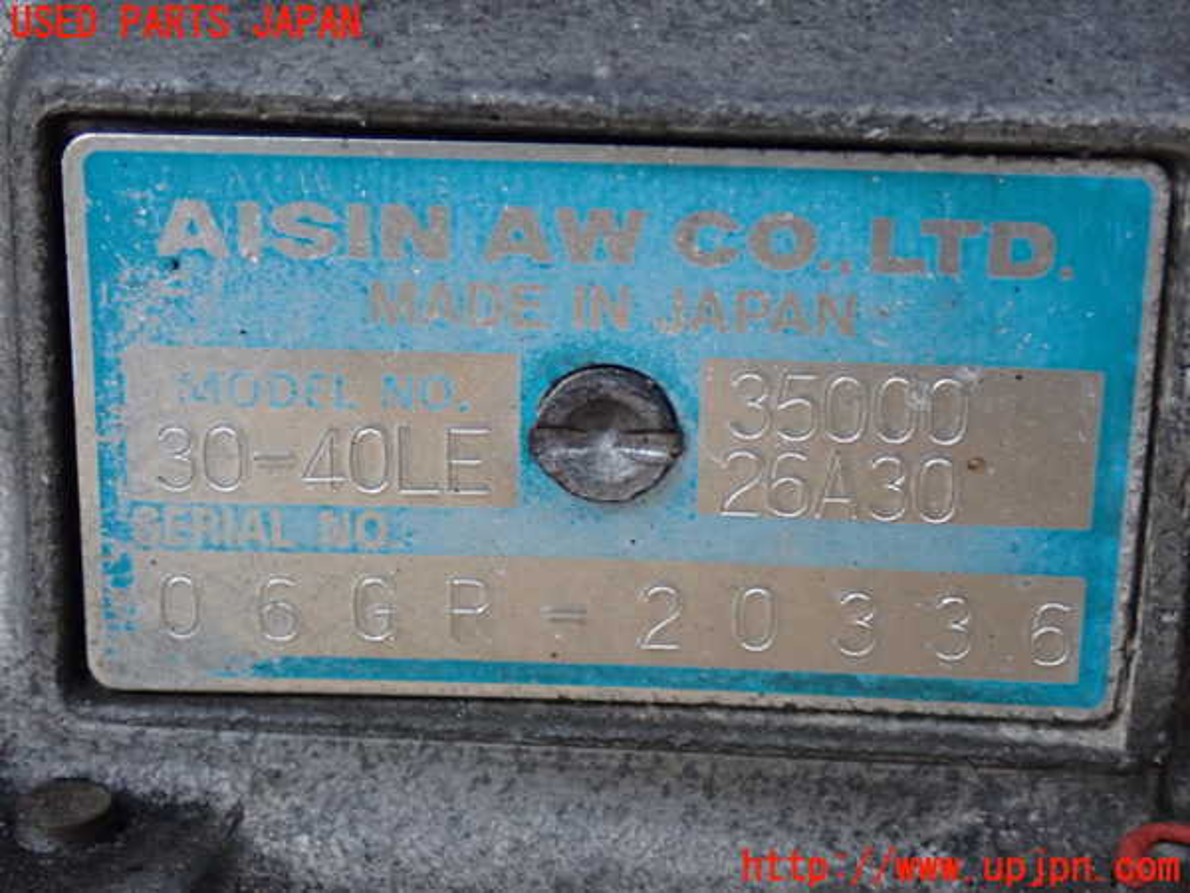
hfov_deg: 27.4
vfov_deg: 20.7
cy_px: 446
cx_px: 595
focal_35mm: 71
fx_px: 2441
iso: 800
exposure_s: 1/50
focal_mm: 12.73
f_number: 3.9
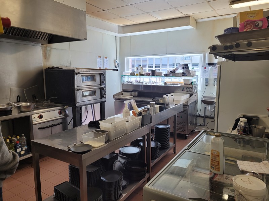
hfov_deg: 67.3
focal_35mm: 26
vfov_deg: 53.1
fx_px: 202
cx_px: 134
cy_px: 100
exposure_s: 1/125
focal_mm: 5.4
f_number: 1.8
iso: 40
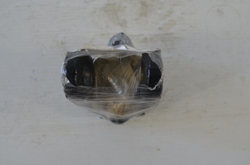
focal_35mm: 35
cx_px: 141
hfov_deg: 54.4
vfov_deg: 37.6
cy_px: 71
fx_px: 242
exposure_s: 1/80
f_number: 4.5
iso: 400
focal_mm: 18
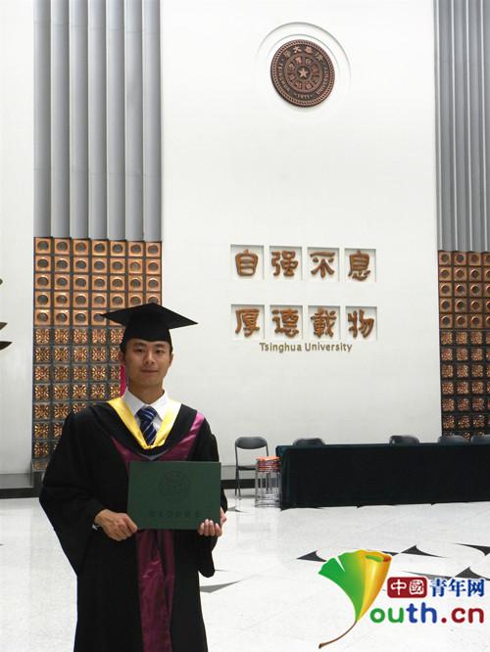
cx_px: 245
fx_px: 868
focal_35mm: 46
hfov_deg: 31.5
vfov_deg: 41.2
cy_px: 326
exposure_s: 1/60
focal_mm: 8.2
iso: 212
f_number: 3.2
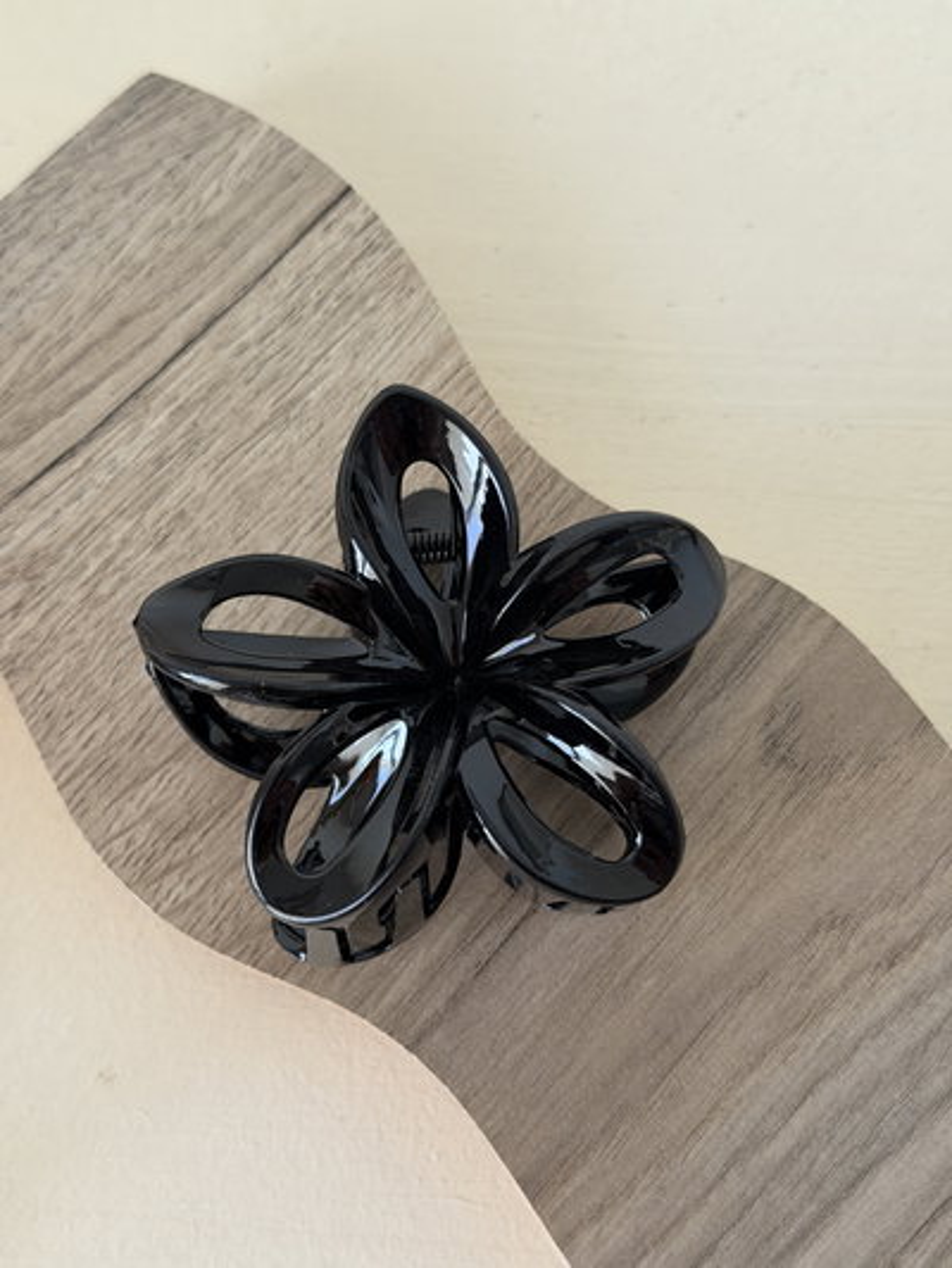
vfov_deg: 39.6
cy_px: 634
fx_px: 1759
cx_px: 476
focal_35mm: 48
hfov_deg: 30.3
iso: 250
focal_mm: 6.76
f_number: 1.78
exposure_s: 1/54
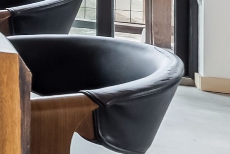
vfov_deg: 12.7
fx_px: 607
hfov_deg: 10.7
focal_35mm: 95
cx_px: -504
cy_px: -147
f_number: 8
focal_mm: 14
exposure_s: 1/100
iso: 800
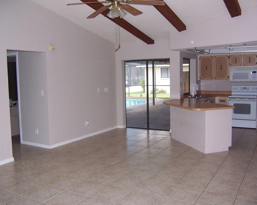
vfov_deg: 42.2
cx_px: 126
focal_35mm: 35
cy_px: 102
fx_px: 266
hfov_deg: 51.5
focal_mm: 5.5
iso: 140
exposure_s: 1/60
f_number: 2.8
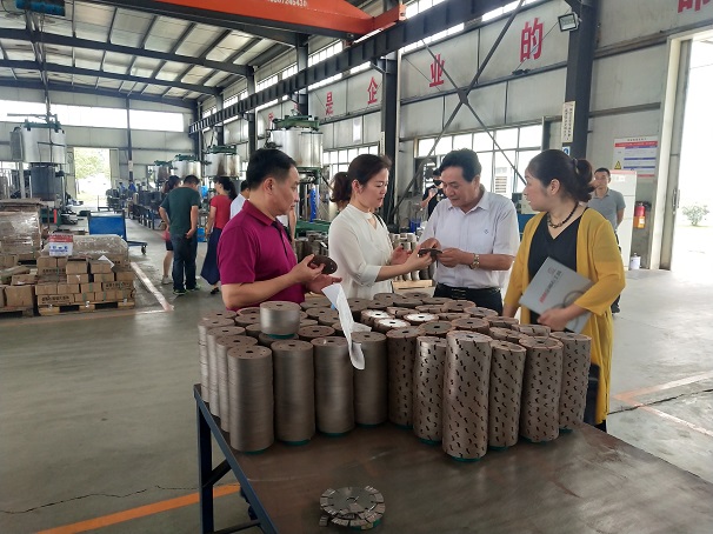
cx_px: 356
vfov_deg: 46.8
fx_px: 618
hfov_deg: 60.0
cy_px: 267
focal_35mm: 30
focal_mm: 3.95
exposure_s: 1/100
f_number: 1.8
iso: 275
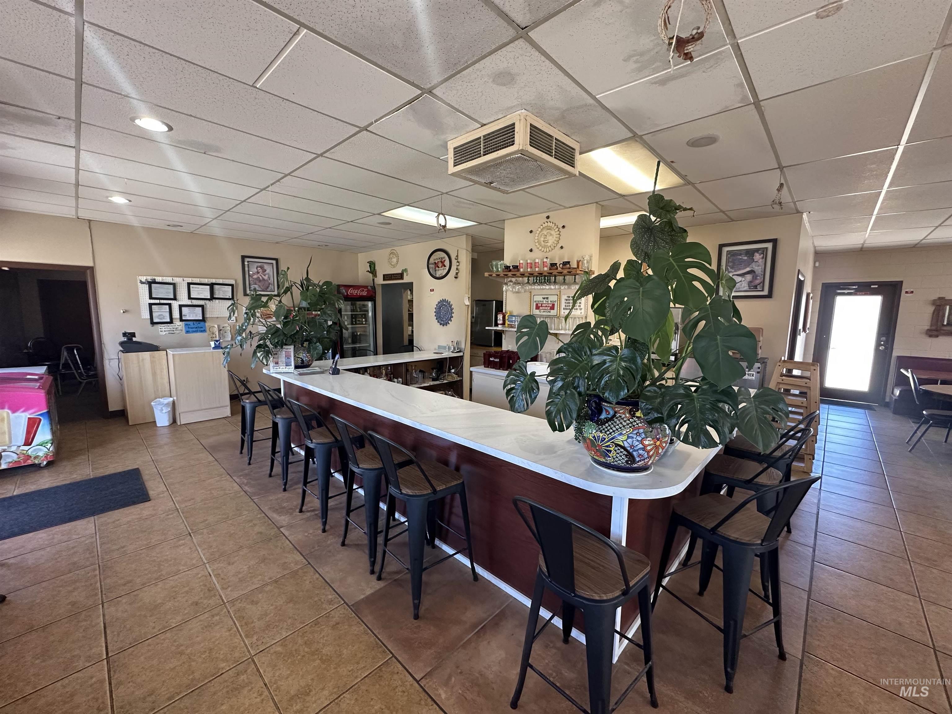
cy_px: 357
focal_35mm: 14
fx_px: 385
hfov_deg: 102.1
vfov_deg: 85.7
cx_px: 476
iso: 250
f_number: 2.2
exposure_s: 1/120
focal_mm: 2.22
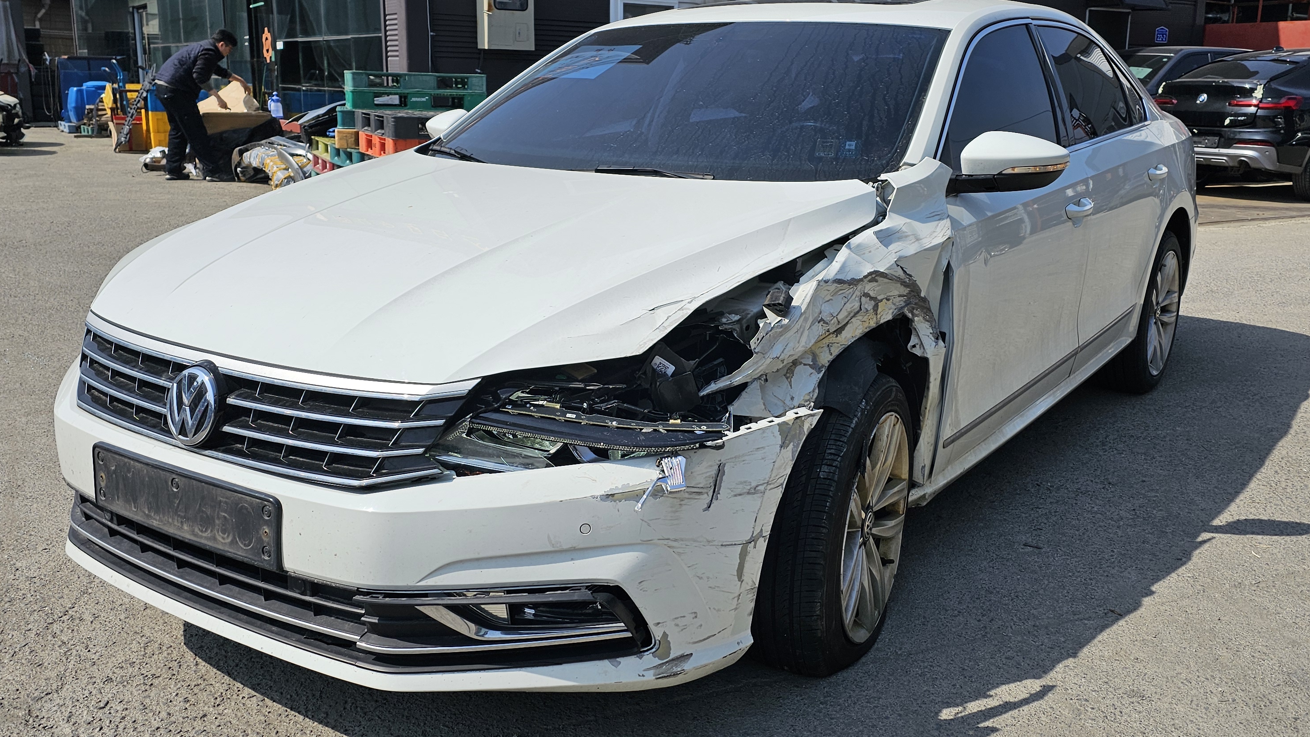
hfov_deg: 58.0
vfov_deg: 34.6
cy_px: 332
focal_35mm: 34
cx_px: 687
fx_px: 1181
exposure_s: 1/1493
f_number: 1.7
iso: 16
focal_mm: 6.3
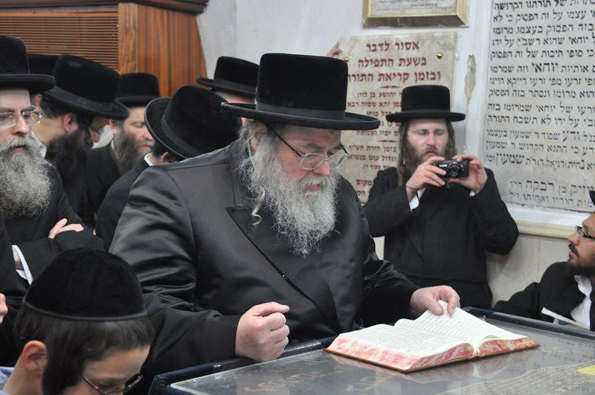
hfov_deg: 30.6
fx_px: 1089
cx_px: 298
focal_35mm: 66
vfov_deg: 20.6
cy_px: 198
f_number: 5
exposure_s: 1/30
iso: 1000
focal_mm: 44
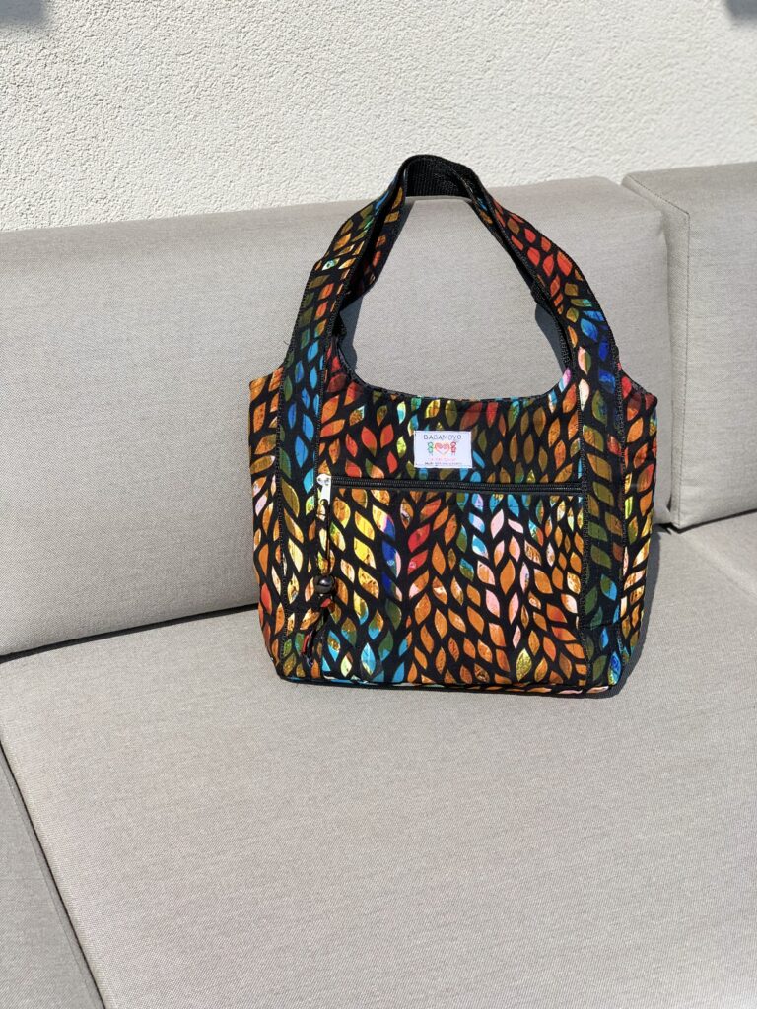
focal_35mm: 52
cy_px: 504
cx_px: 378
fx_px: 1516
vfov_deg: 36.8
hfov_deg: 28.0
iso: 16
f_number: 2.4
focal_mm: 6
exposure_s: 1/1776
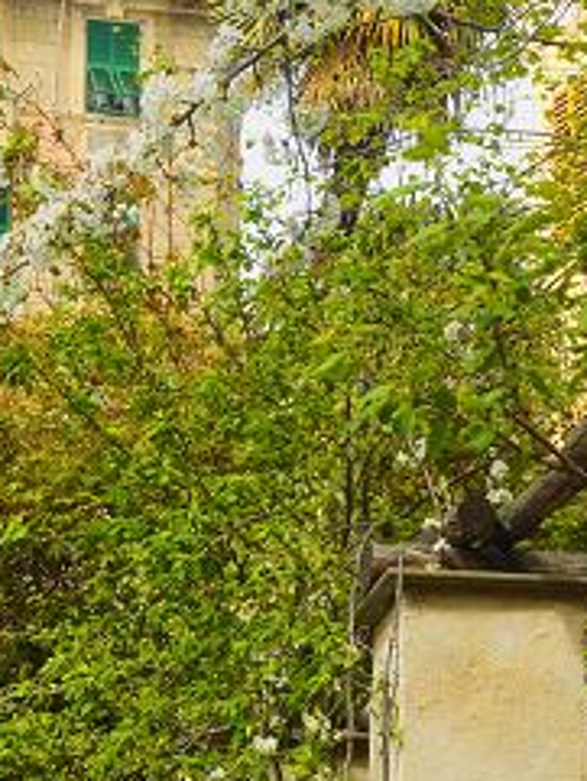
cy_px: 277
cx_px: 114
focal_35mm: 248
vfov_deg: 8.0
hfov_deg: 6.0
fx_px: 5602
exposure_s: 1/125
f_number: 5.9
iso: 80
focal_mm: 20.9
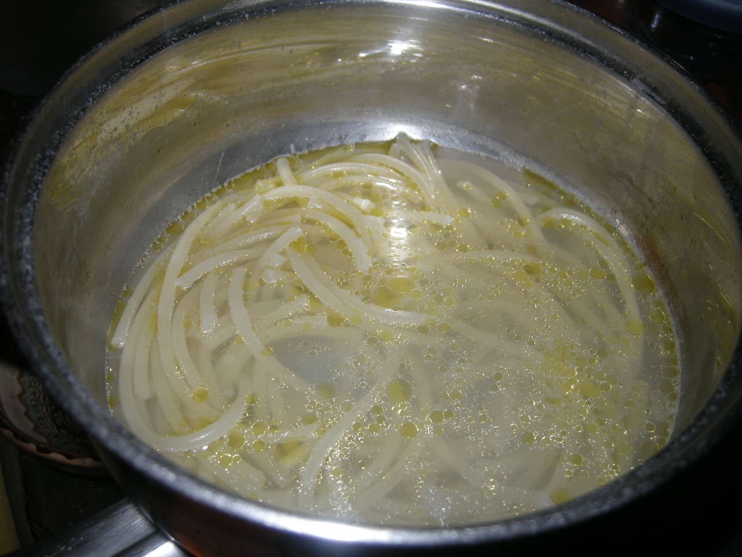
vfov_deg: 40.7
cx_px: 371
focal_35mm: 35
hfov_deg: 52.6
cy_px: 278
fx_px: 750
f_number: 2.7
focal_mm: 7.5
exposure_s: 1/60
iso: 64
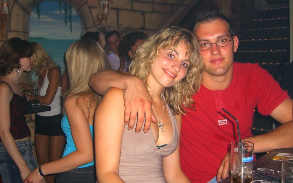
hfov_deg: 48.2
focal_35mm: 41
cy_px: 94
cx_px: 145
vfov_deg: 31.2
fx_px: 327
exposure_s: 1/60
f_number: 2.8
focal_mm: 7.9
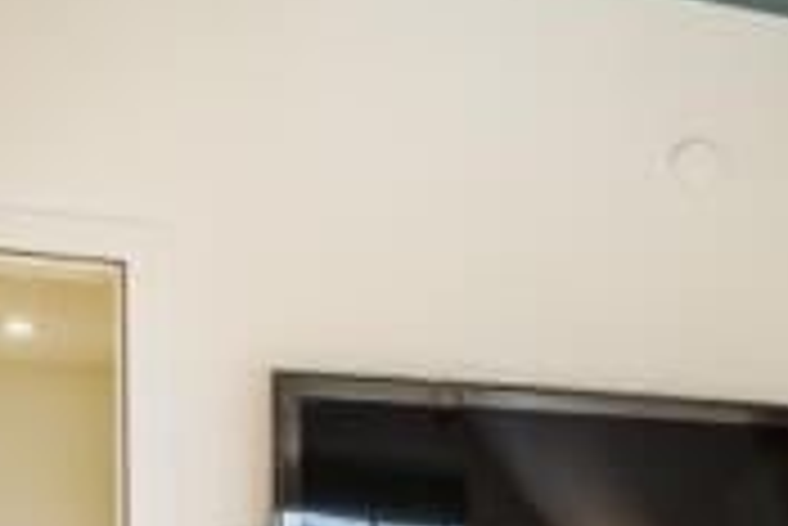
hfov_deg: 20.6
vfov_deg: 17.2
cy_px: 636
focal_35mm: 76
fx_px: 1665
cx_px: 1328
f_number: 11
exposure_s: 1/10
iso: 640
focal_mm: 13
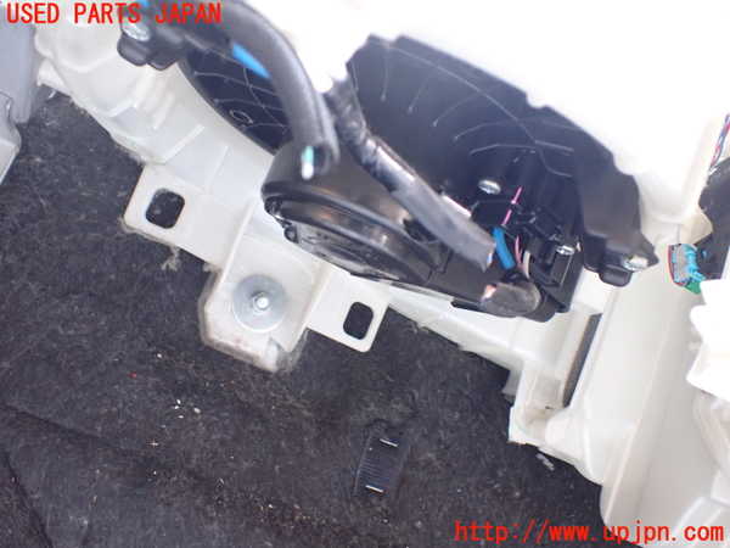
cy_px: 274
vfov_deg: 46.8
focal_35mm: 30
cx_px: 365
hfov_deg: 60.0
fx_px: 633
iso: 800
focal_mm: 5.4
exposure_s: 1/80
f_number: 2.3
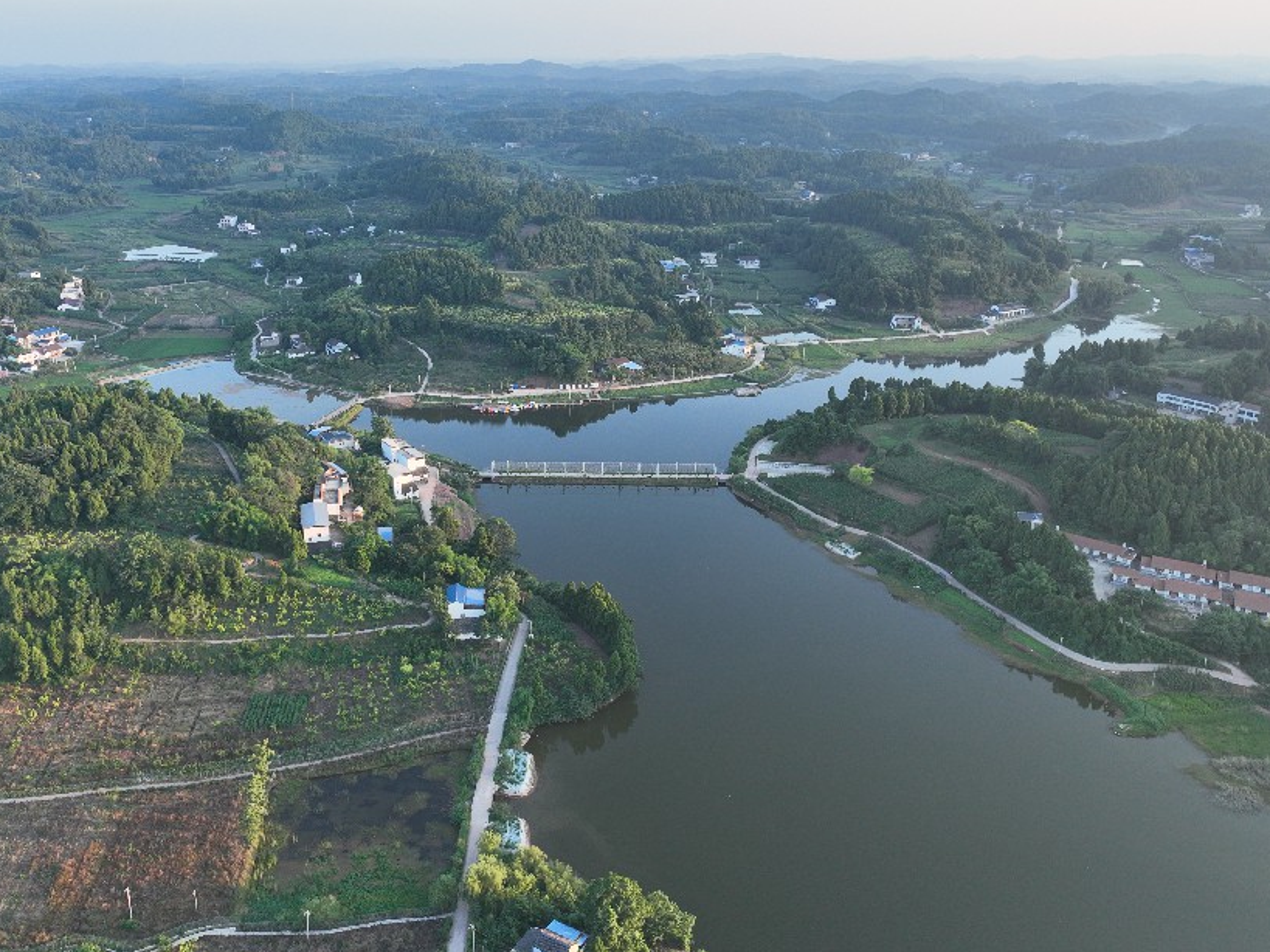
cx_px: 561
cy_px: 407
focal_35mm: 30
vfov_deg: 46.6
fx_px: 1100
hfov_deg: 59.8
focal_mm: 12.29
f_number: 2.8
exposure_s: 1/500
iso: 300
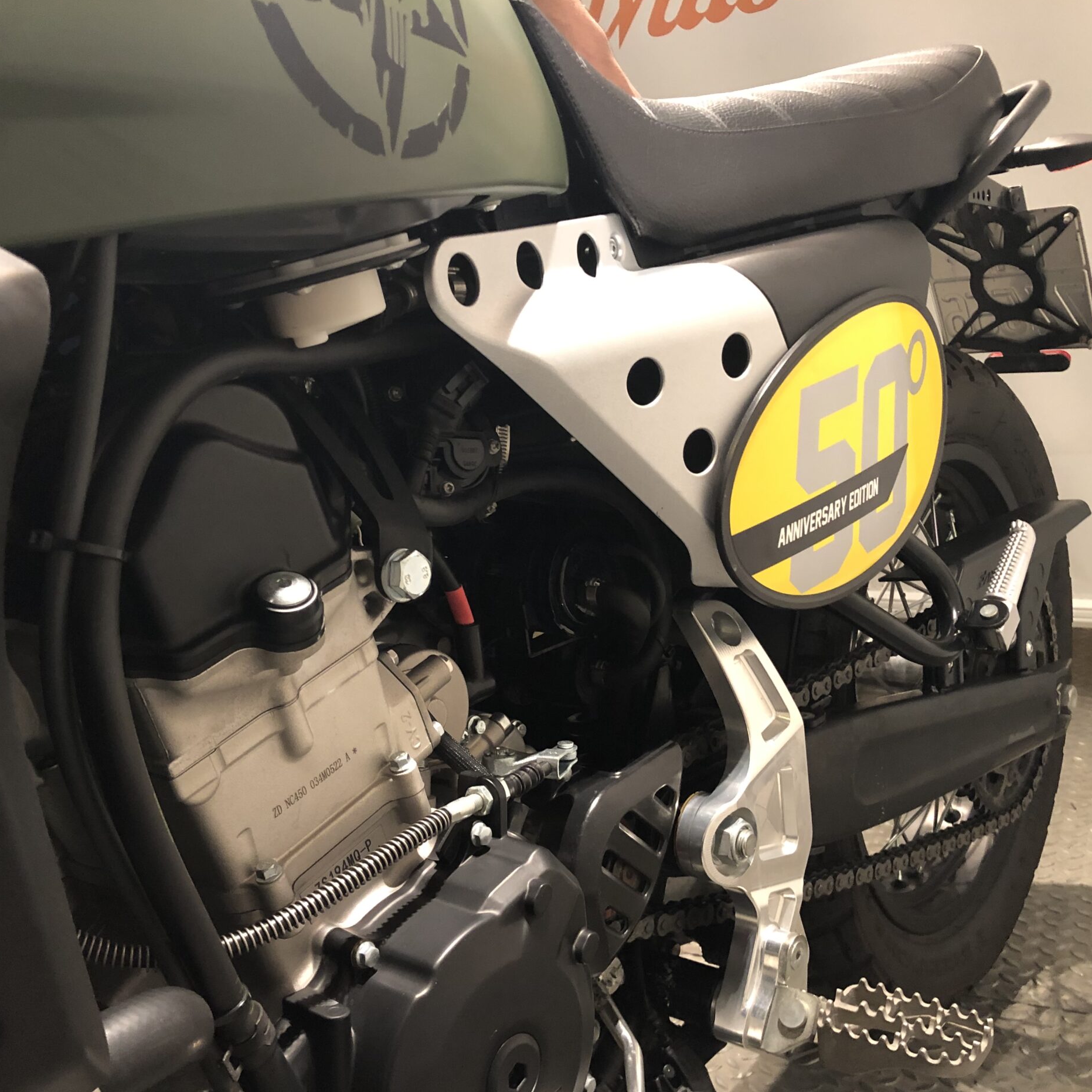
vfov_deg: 48.4
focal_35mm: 34
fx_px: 1213
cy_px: 557
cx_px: 504
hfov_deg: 48.4
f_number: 1.8
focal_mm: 3.99
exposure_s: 1/9
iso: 100
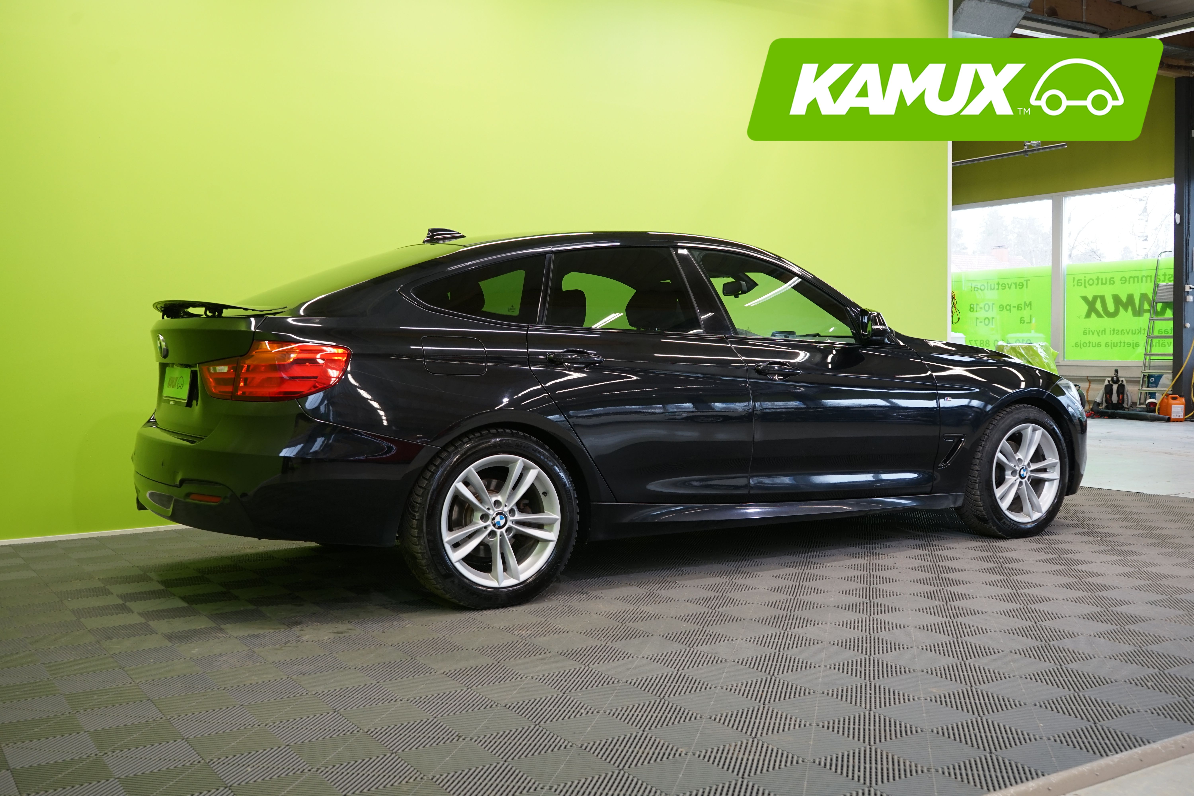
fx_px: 1161
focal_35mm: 35
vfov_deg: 37.9
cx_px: 597
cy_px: 398
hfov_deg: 54.4
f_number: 6.3
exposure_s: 1/25
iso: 640
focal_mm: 35
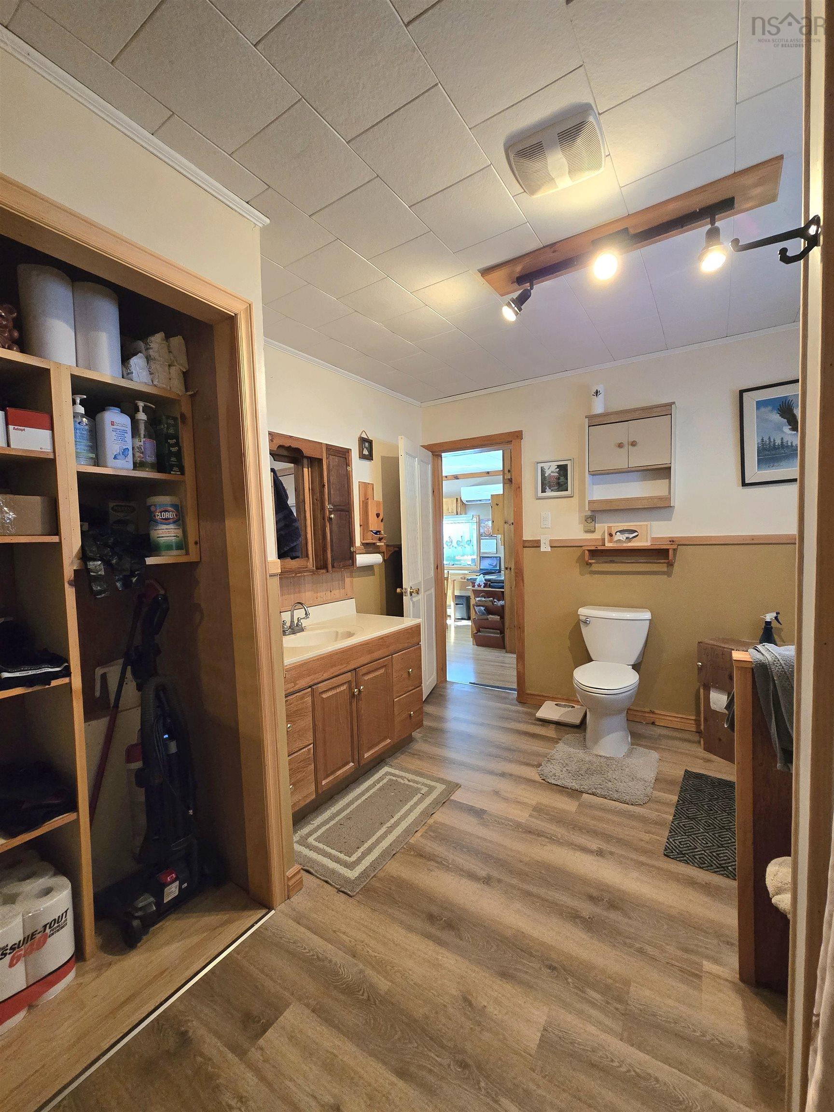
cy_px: 556
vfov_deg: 106.2
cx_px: 417
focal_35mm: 13
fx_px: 418
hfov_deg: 89.9
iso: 500
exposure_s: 1/60.2
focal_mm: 2.2
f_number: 2.2
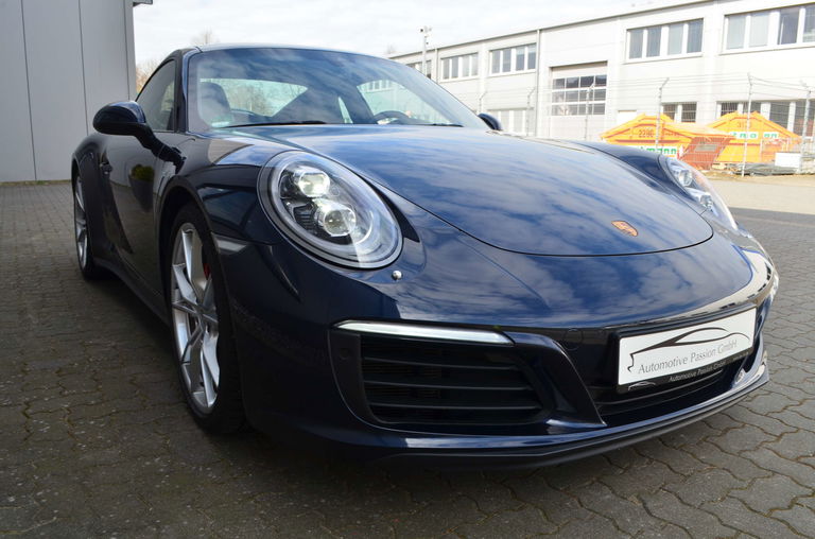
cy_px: 270
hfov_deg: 62.1
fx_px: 677
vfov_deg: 43.4
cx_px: 408
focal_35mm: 30
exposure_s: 1/80
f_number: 10
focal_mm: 20
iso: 200
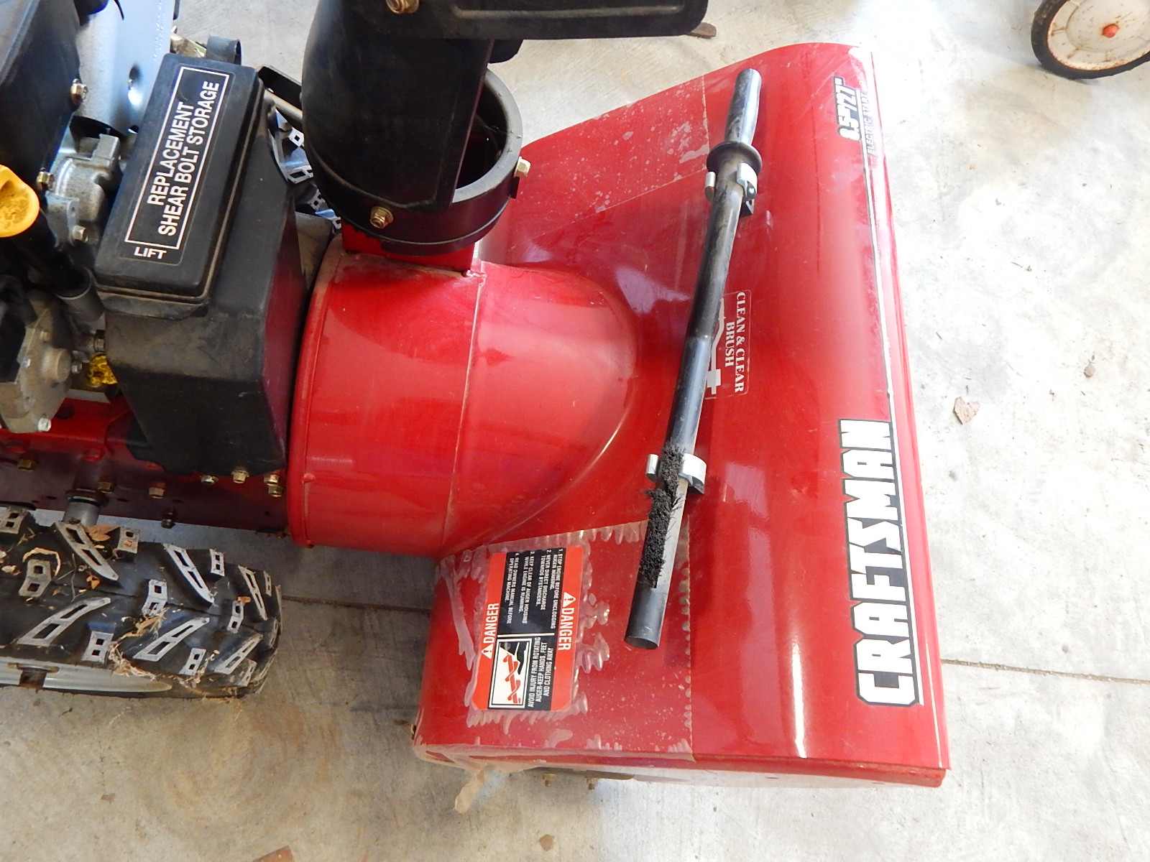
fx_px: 831
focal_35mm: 25
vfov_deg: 54.9
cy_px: 431
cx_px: 575
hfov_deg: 69.4
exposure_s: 1/30
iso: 320
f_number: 3.1
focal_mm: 4.5
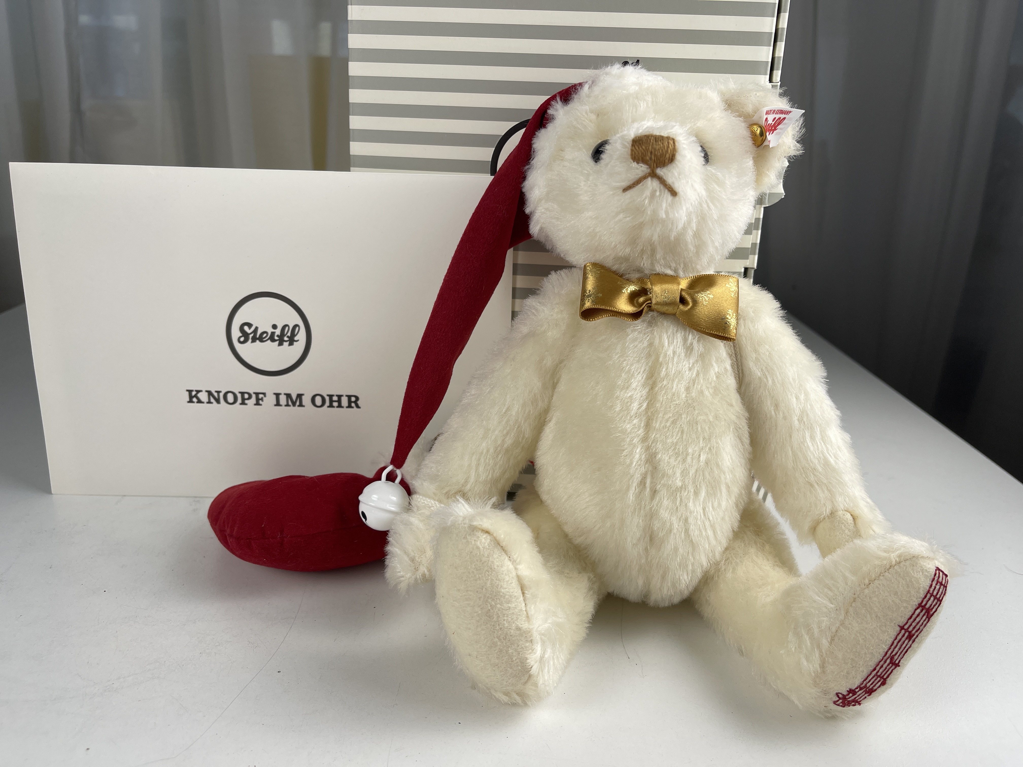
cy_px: 384
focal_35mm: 25
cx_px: 512
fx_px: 739
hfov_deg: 69.4
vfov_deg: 54.9
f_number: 1.6
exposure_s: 1/258
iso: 32
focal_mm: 5.1
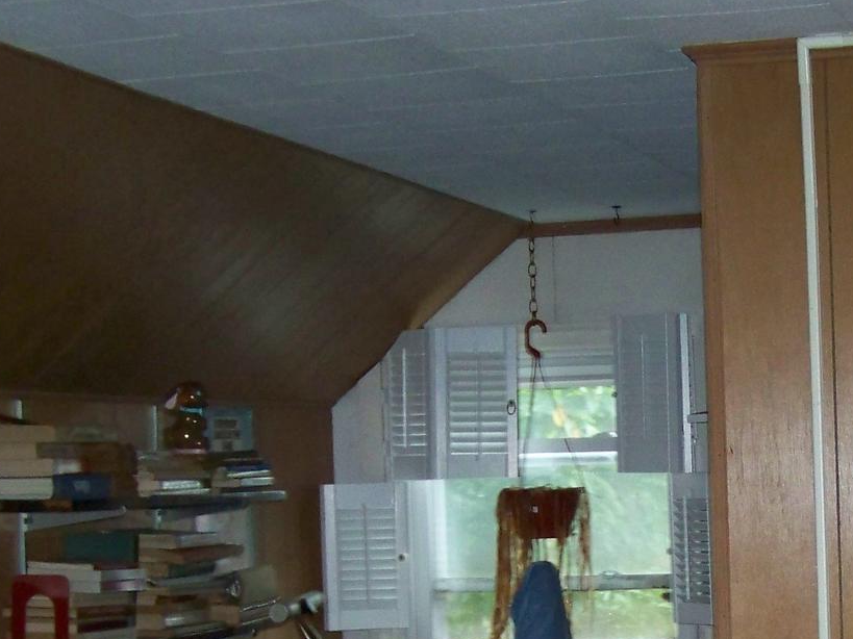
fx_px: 2341
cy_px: 654
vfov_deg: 15.3
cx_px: 668
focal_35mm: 95
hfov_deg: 20.4
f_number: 2.8
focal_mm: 6.3
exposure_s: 1/30
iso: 200
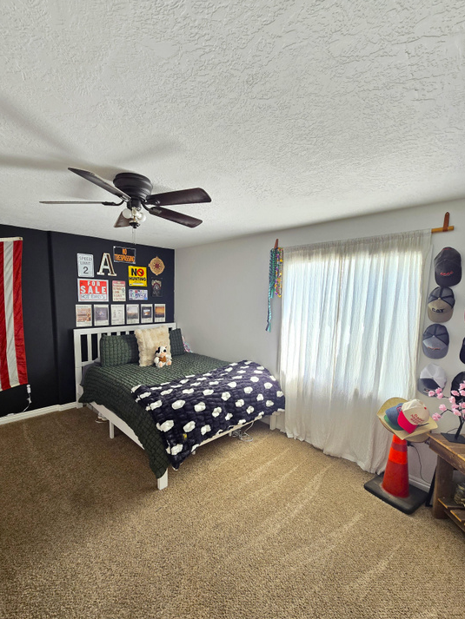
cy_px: 327
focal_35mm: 14
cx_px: 220
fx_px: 251
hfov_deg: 85.6
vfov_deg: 101.9
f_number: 2.2
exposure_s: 1/60
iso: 200
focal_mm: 2.2
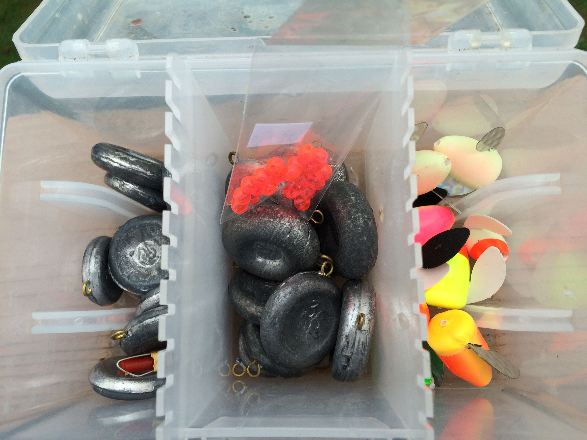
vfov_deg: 48.2
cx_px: 294
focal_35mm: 29
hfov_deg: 61.7
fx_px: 492
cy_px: 220
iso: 32
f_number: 2.2
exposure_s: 1/297
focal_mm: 4.15
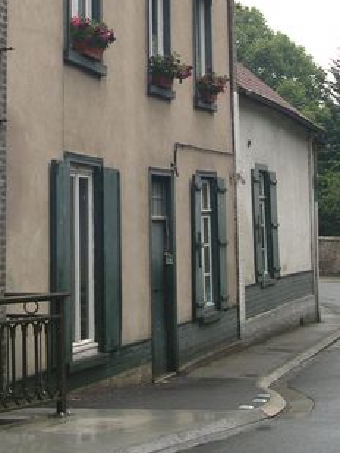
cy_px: 32
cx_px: 94
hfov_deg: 17.5
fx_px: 1099
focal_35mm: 84
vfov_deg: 22.6
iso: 100
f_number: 7.6
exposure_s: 1/108
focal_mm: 8
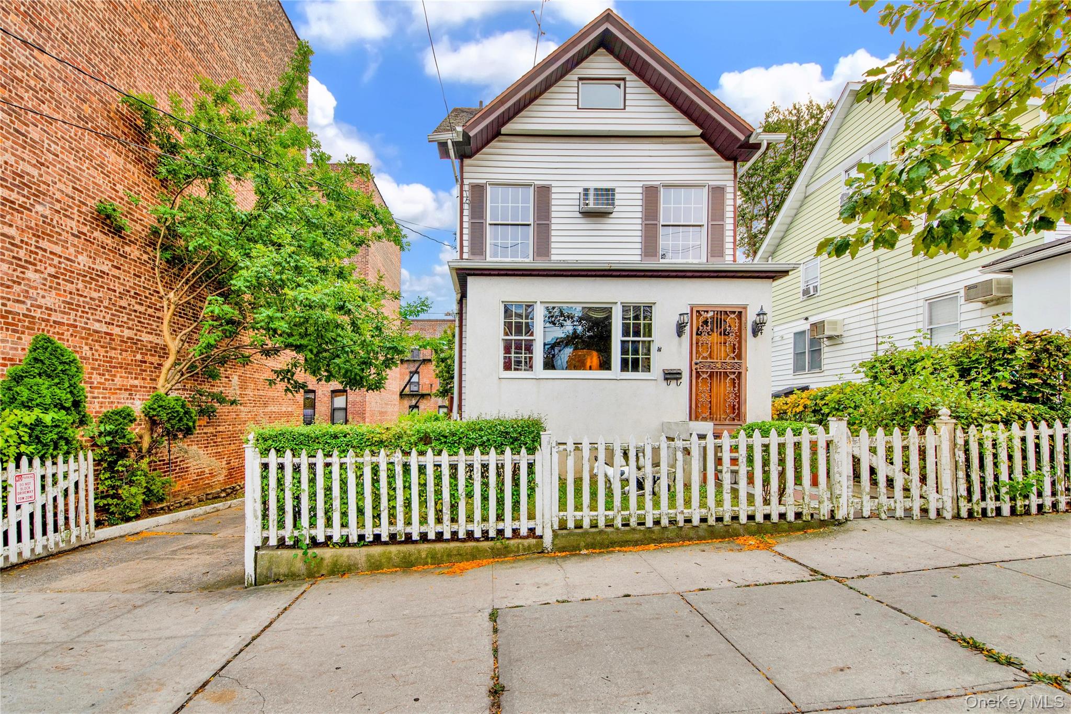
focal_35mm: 13
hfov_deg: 109.4
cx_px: 536
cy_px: 357
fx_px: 379
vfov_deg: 86.5
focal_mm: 8.5
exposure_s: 1/30
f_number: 8
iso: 100
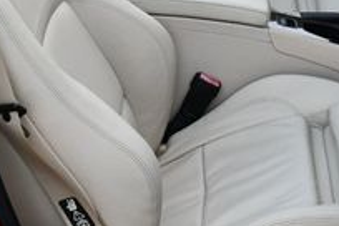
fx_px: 1064
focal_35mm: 113
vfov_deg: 12.1
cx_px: 223
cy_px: 30
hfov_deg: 18.1
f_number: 5.6
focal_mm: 18
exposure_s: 1/250
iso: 250
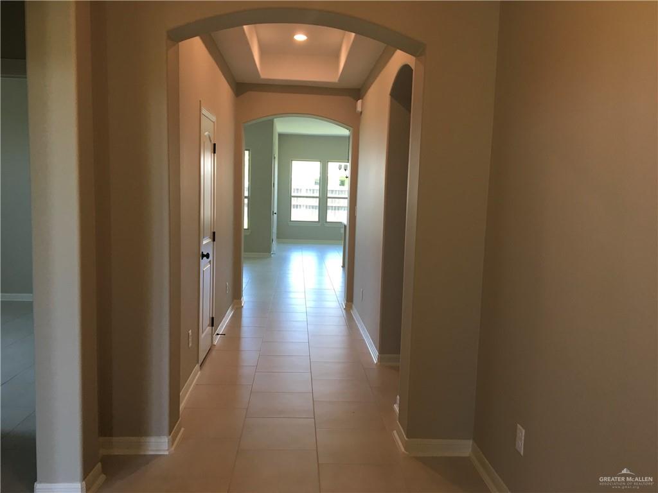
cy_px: 246
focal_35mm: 29
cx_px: 329
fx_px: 551
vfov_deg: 48.2
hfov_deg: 61.7
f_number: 2.2
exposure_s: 1/30
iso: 25
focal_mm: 4.15
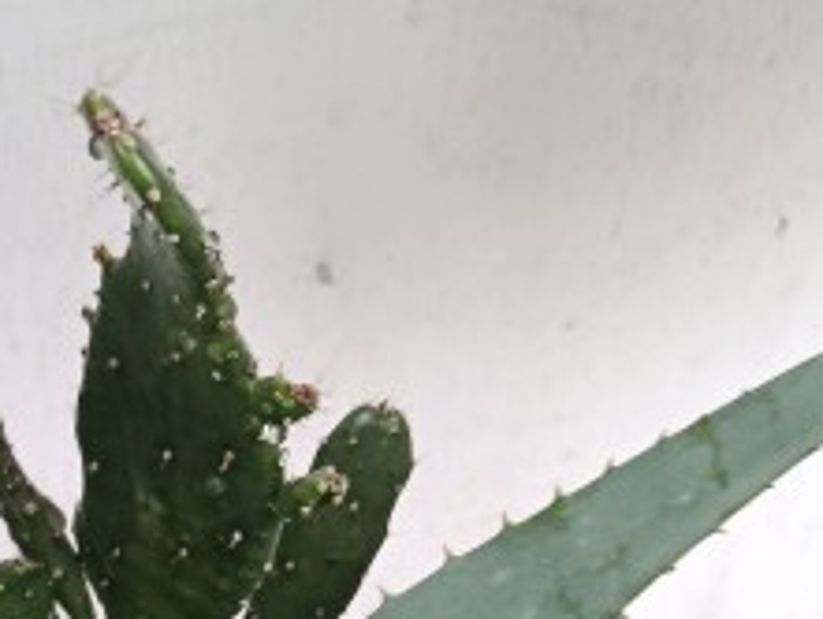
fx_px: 2070
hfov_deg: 21.5
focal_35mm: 87
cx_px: -45
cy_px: 1066
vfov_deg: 15.0
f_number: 1.7
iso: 371
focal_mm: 5.24
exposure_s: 1/100
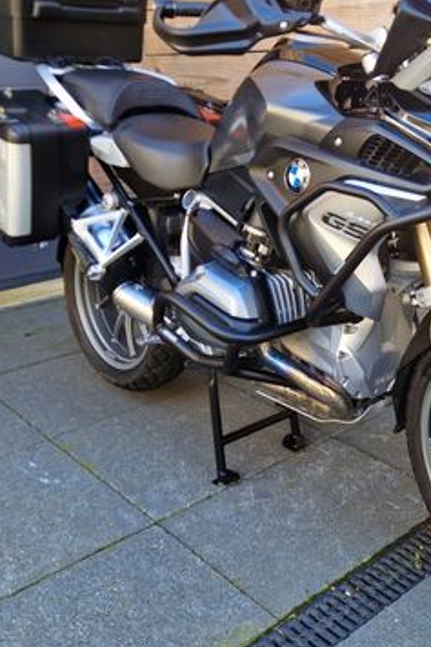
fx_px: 773
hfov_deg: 30.3
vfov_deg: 45.0
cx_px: 356
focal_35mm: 43
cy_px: 231
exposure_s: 1/180
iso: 50
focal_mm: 5.4
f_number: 1.8
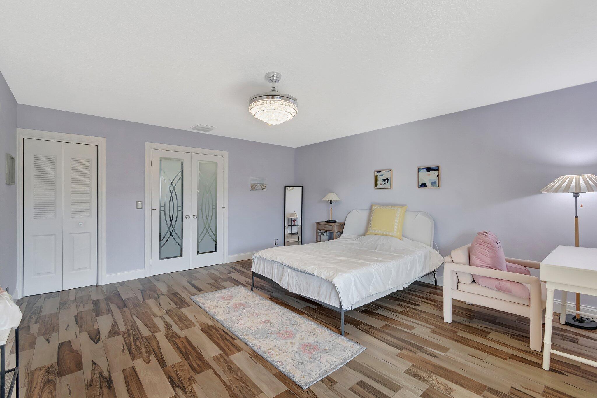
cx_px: 298
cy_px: 199
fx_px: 249
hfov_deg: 100.4
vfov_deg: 77.3
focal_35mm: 15
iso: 1000
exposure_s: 1/20
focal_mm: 10
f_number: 8
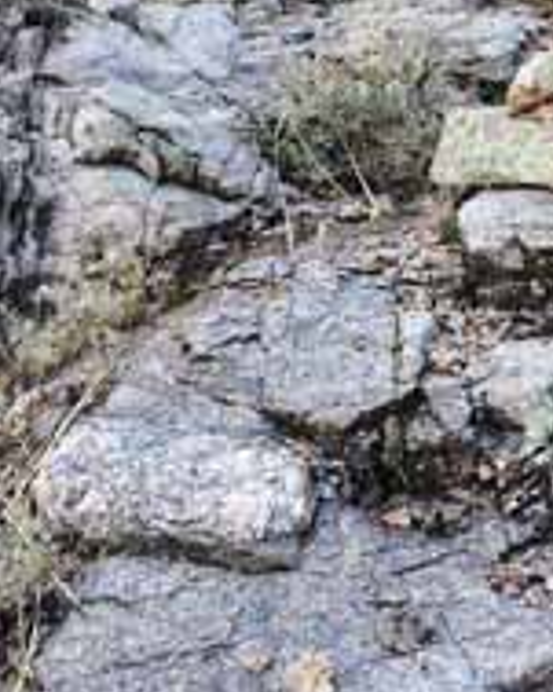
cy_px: 179
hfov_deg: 24.2
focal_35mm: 62
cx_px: 445
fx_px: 1269
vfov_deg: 30.0
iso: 183
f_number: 1.8
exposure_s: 1/110
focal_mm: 5.56
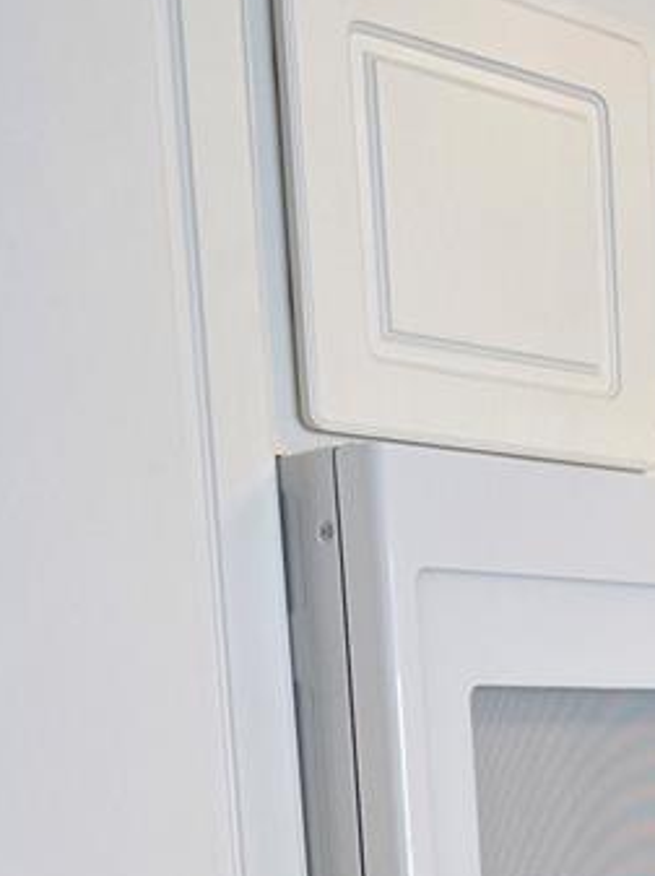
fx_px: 2073
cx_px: 777
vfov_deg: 22.2
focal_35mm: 82
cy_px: 1019
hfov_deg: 17.2
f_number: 1.7
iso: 200
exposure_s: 1/120
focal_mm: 6.3
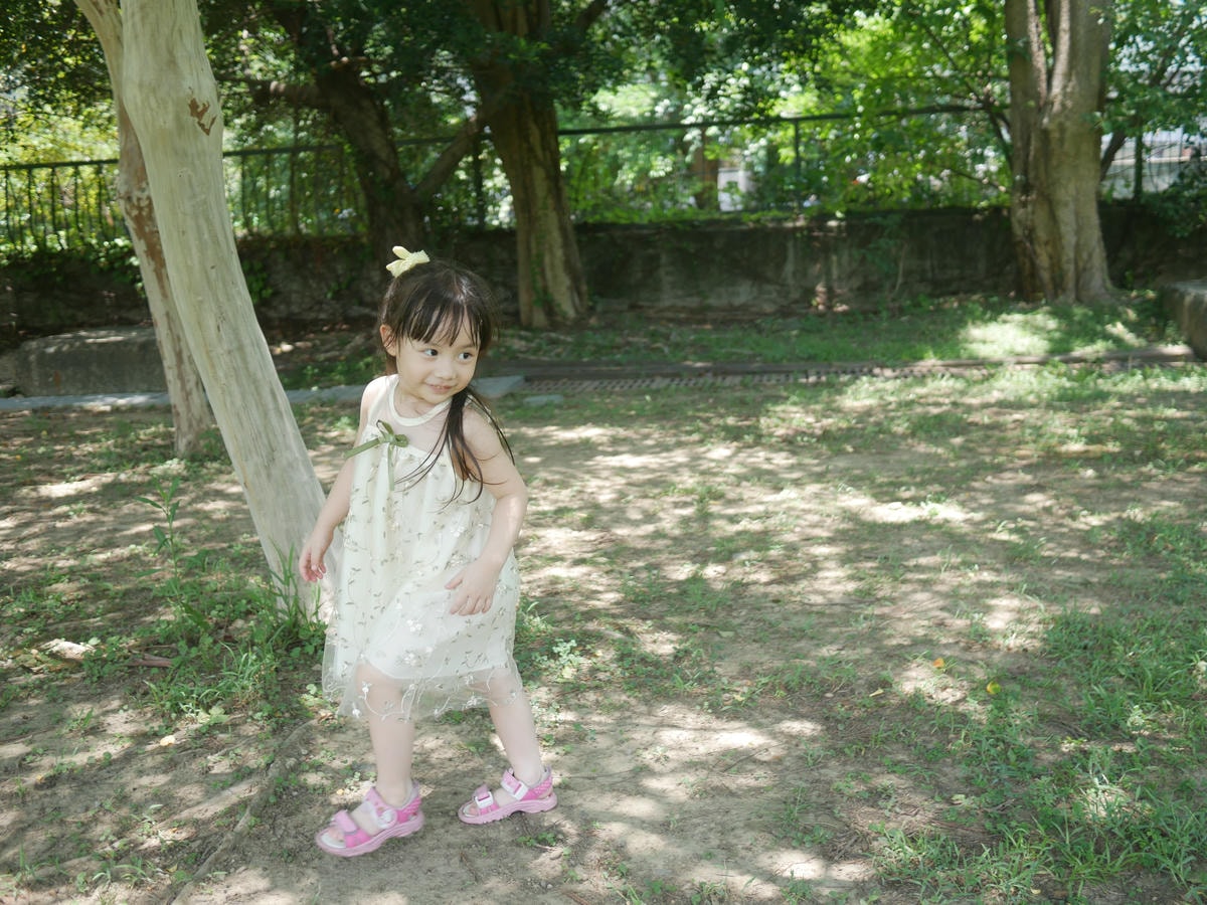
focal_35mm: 40
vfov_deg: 36.0
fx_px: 1395
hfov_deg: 46.8
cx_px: 604
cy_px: 452
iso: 200
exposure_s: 1/500
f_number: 2.2
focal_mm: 20
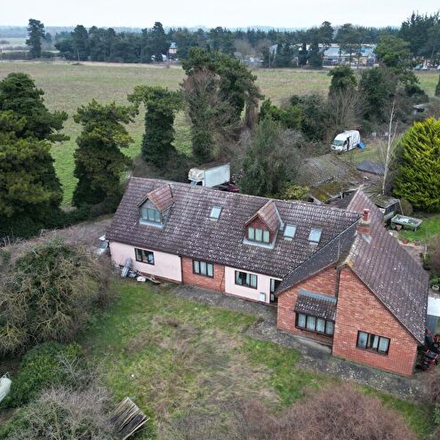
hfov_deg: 53.9
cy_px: 231
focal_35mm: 30
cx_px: 247
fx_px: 431
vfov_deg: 54.0
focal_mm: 6.72
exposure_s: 1/90
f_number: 1.7
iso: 130
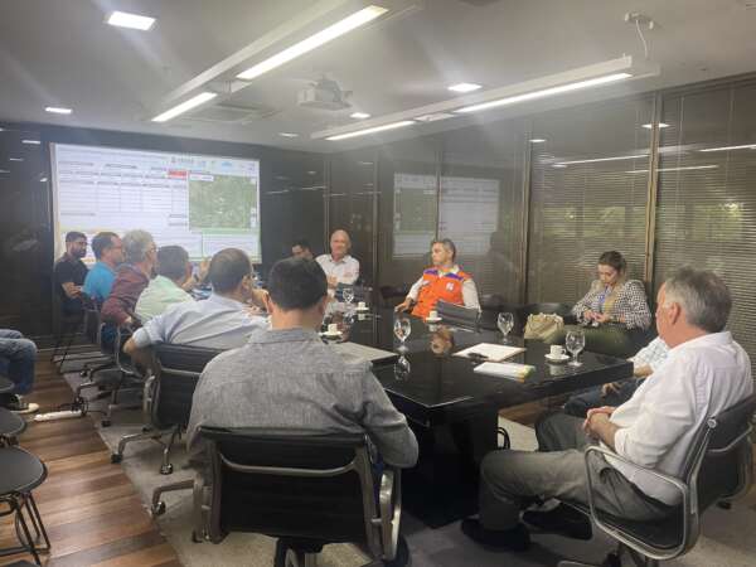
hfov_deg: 67.3
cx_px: 378
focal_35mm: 26
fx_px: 568
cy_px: 284
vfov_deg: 53.1
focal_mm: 4.25
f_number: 1.8
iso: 250
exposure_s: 1/60
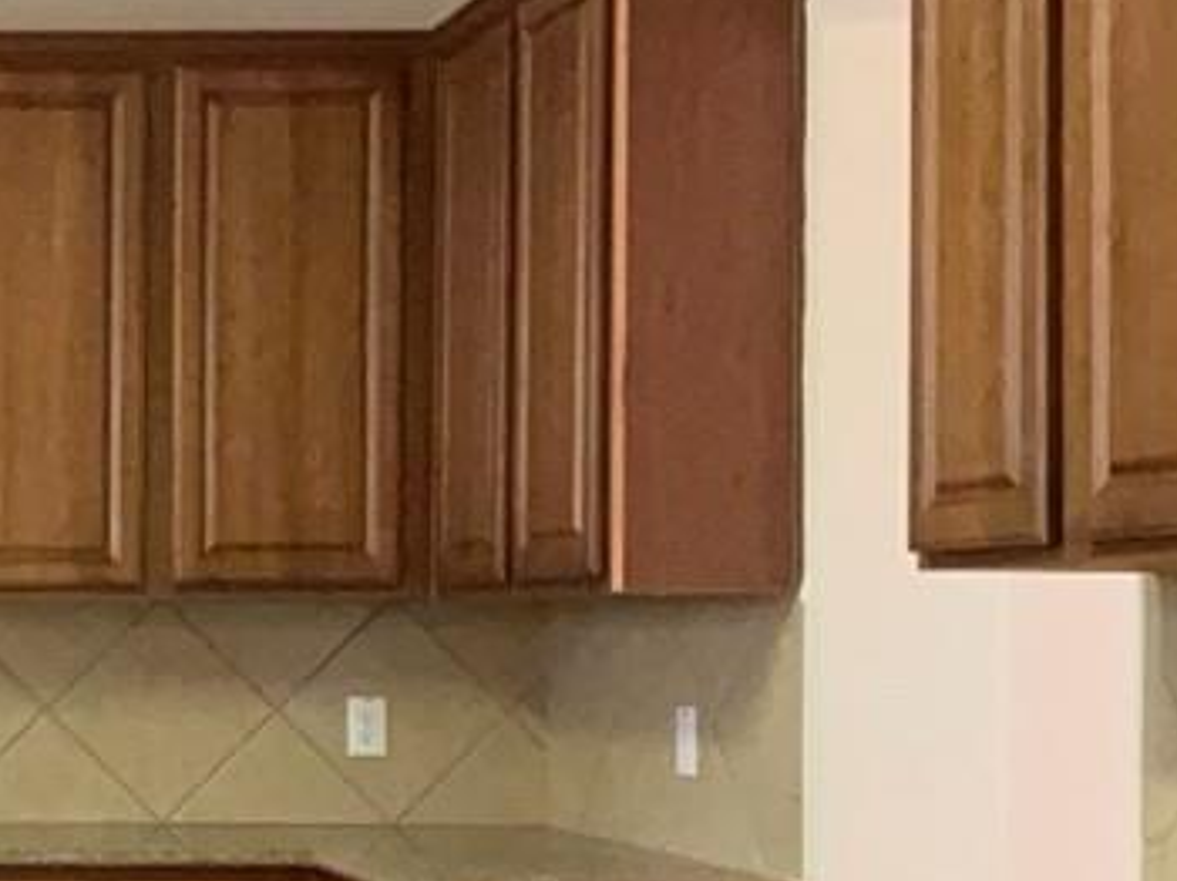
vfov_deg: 18.6
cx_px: -303
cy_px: 622
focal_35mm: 79
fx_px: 2684
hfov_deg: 22.4
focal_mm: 3
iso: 500
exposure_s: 1/100
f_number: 1.8
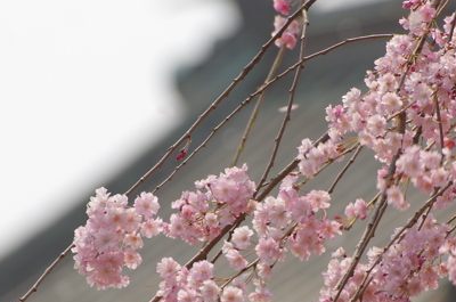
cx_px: 301
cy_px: 222
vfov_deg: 1.2
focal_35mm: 1151
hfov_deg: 1.8
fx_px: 14550
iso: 100
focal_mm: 300
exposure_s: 1/320
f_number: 6.3
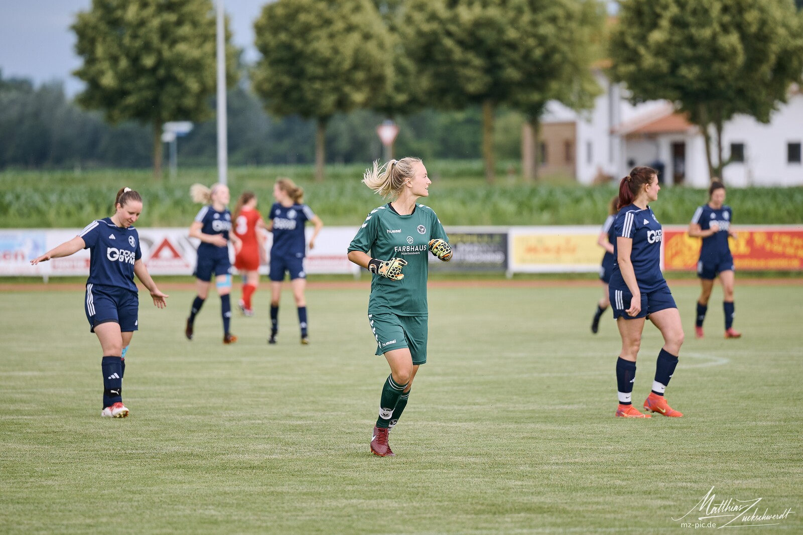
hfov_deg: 6.9
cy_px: 268
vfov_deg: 4.6
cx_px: 402
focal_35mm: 300
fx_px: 6690
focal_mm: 200
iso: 250
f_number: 2.8
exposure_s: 1/800
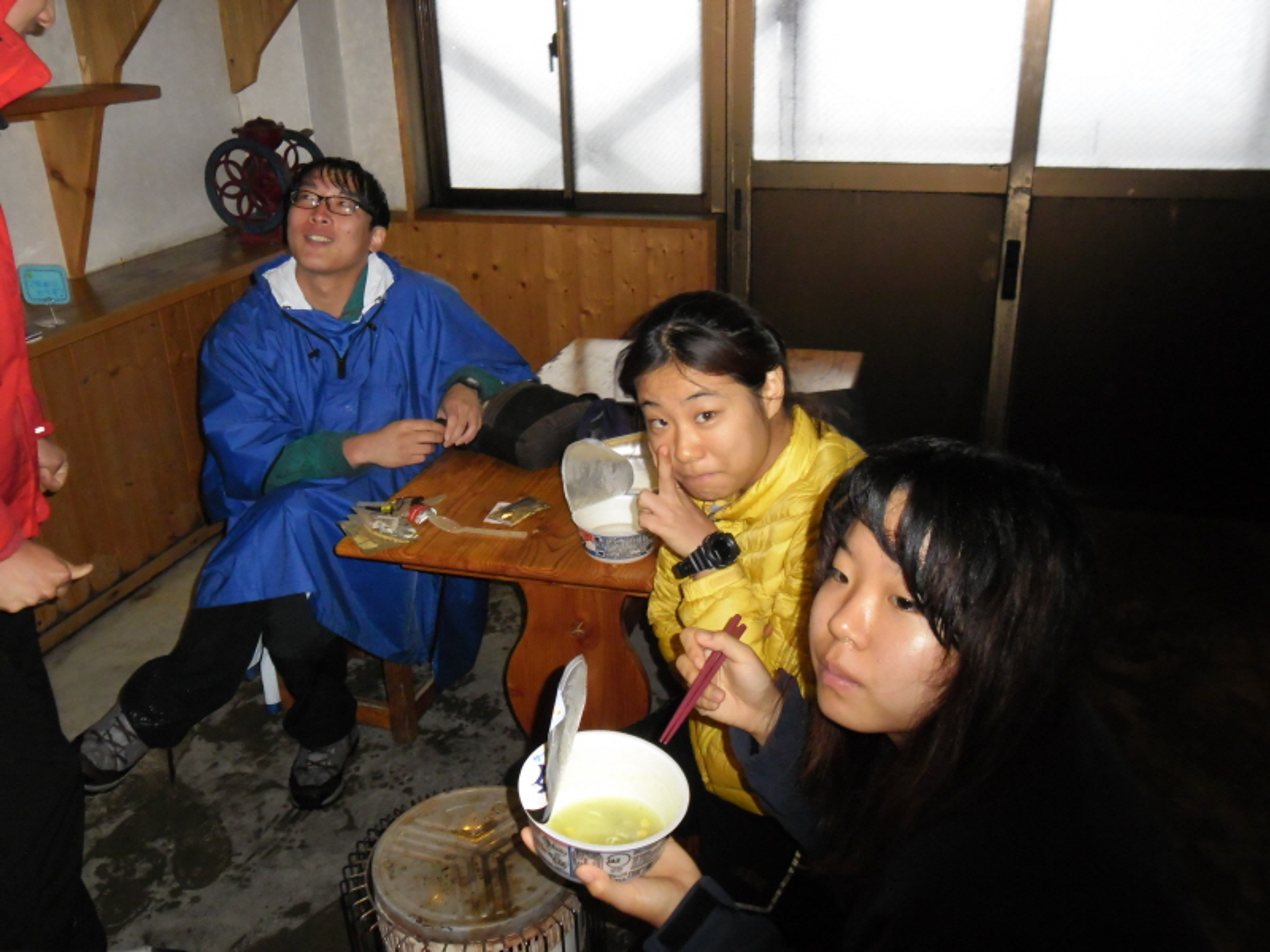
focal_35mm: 32
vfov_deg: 44.2
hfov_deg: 56.8
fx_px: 1174
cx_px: 635
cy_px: 476
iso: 400
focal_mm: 5.7
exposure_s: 1/45
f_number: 3.7
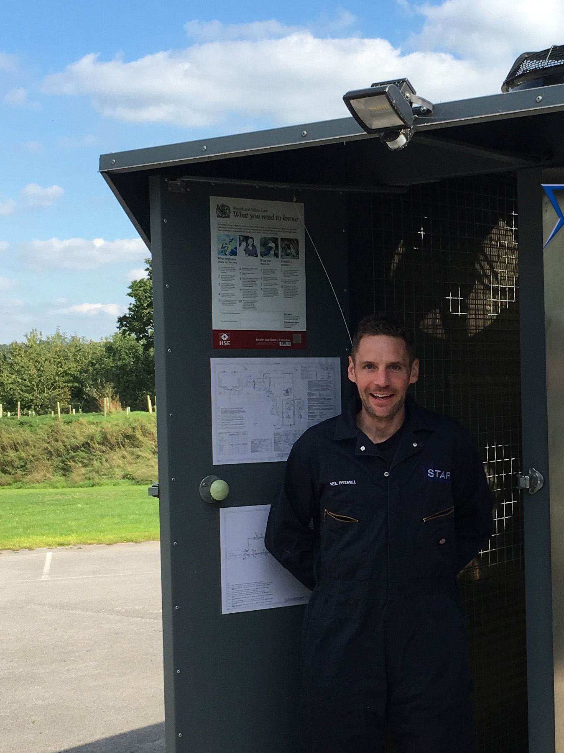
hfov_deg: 22.1
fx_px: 1412
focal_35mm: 65
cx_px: 488
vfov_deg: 29.8
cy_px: 433
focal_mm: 4.15
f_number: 2.2
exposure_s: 1/793
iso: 25
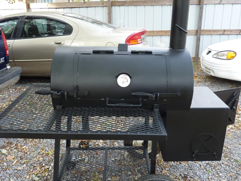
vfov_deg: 44.2
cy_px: 90
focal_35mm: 32
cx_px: 120
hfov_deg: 56.8
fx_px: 223
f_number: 3.3
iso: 80
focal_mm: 4.1
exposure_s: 1/80
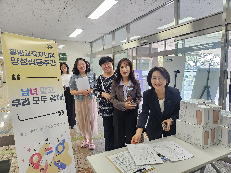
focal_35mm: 24
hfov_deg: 71.6
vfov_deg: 56.8
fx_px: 160
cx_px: 116
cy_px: 86
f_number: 1.8
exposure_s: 1/120
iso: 160
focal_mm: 5
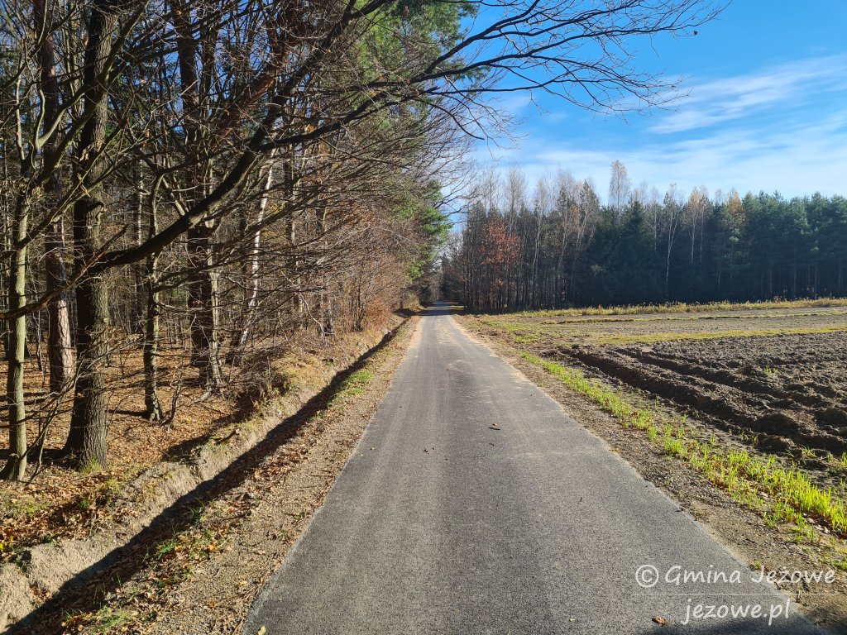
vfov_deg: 53.1
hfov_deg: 67.3
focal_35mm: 26
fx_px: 636
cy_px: 318
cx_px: 424
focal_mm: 5.4
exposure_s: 1/1412
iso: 50
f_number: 1.8
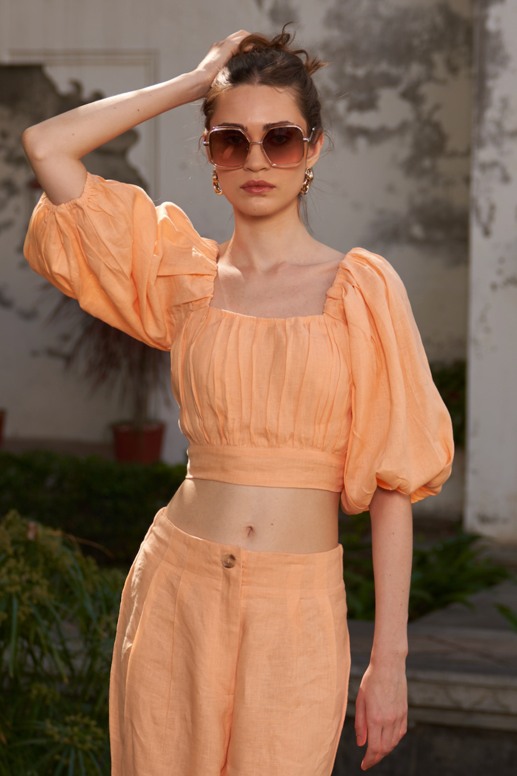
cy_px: 388
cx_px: 258
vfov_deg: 28.1
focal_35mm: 72
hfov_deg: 18.9
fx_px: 1551
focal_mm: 48
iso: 50
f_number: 2.8
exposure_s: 1/400
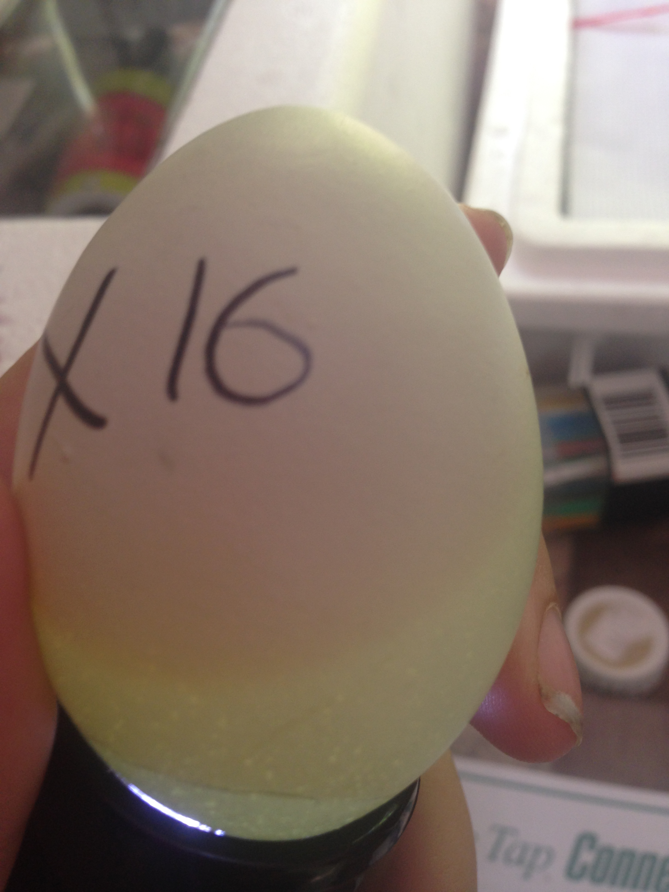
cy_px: 446
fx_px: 850
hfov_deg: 42.9
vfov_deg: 55.4
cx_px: 334
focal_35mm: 33
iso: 80
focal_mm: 4.12
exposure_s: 1/20
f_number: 2.4
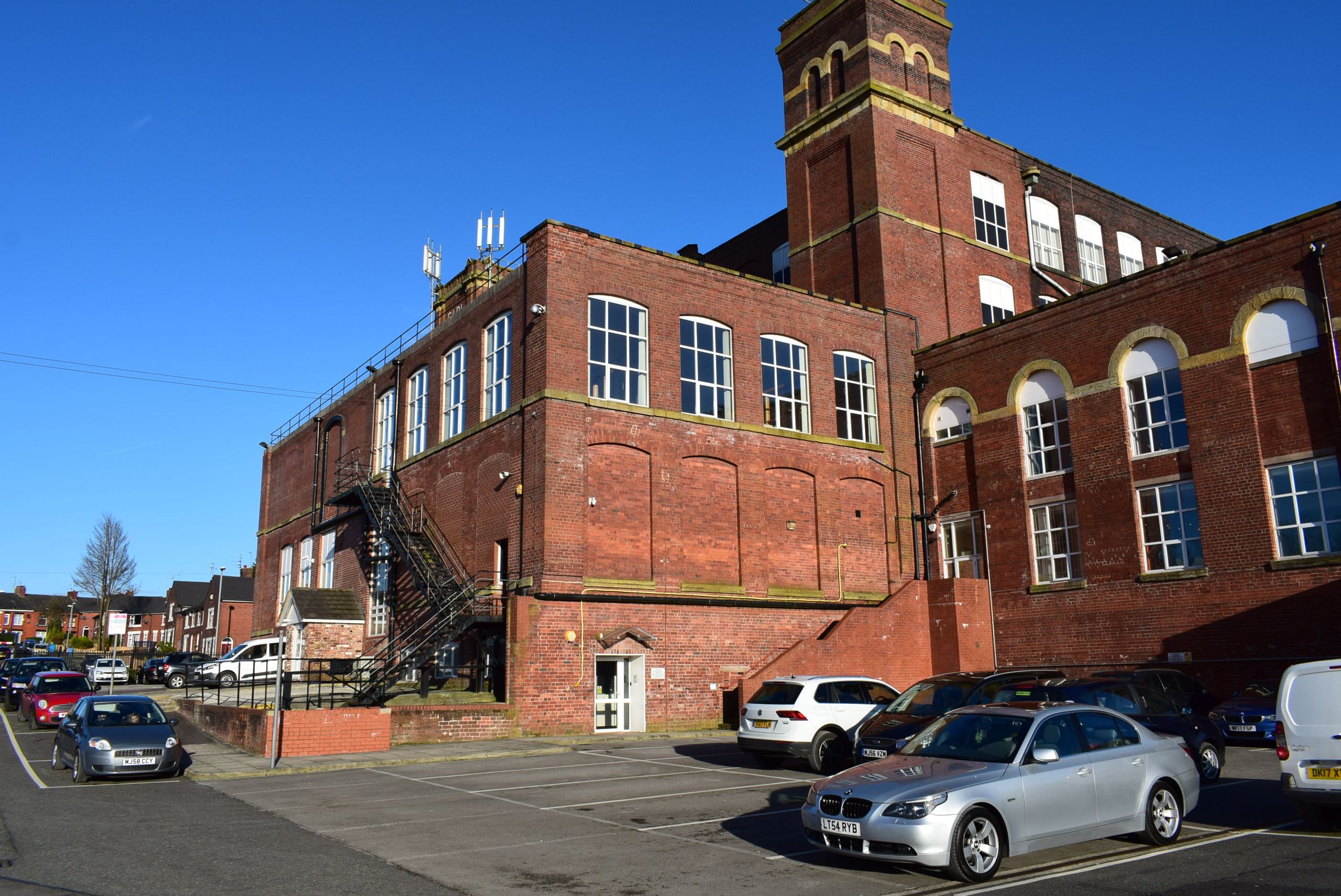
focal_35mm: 27
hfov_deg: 67.3
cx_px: 670
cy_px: 448
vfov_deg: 48.0
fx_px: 1006
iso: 320
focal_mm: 18
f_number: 11
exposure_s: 1/500
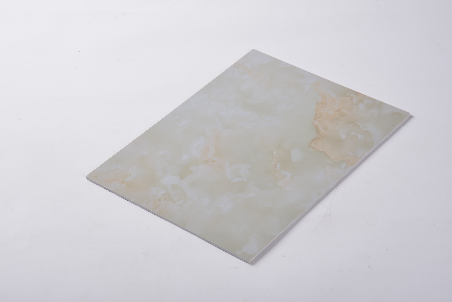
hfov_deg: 18.3
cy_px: 151
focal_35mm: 112
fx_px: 1407
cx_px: 226
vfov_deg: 12.2
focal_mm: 112
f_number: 11
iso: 200
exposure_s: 1/125
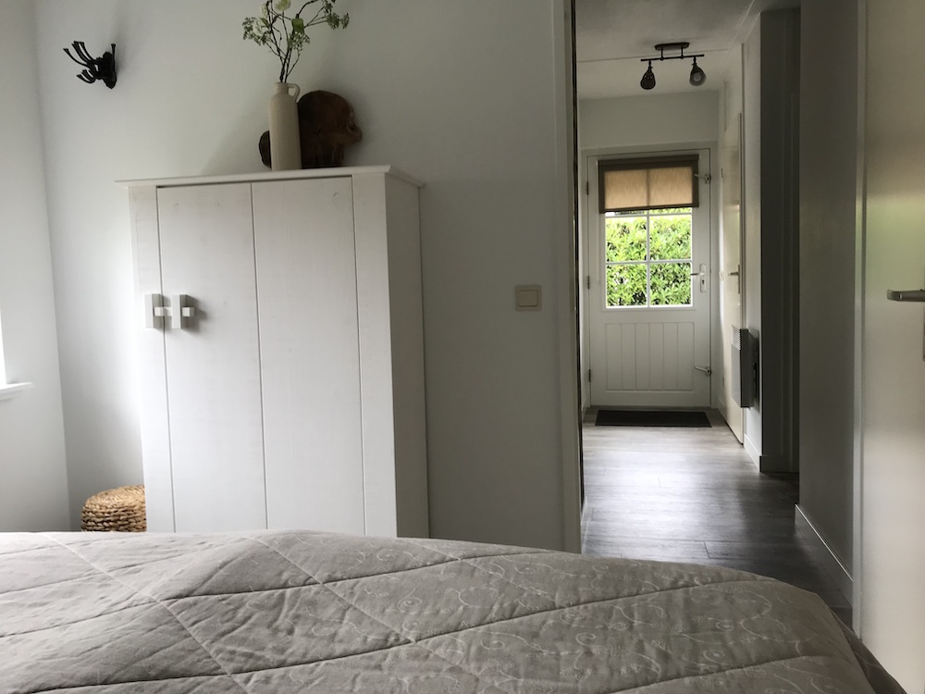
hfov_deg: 63.4
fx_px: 748
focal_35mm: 28
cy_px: 347
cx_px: 462
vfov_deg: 49.7
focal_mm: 3.99
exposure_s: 1/50
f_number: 1.8
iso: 25
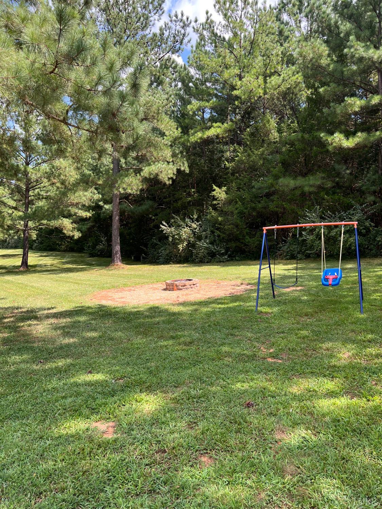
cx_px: 191
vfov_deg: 67.3
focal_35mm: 26
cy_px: 254
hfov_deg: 53.1
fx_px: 383
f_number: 1.5
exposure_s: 1/763
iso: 50
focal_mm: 5.7
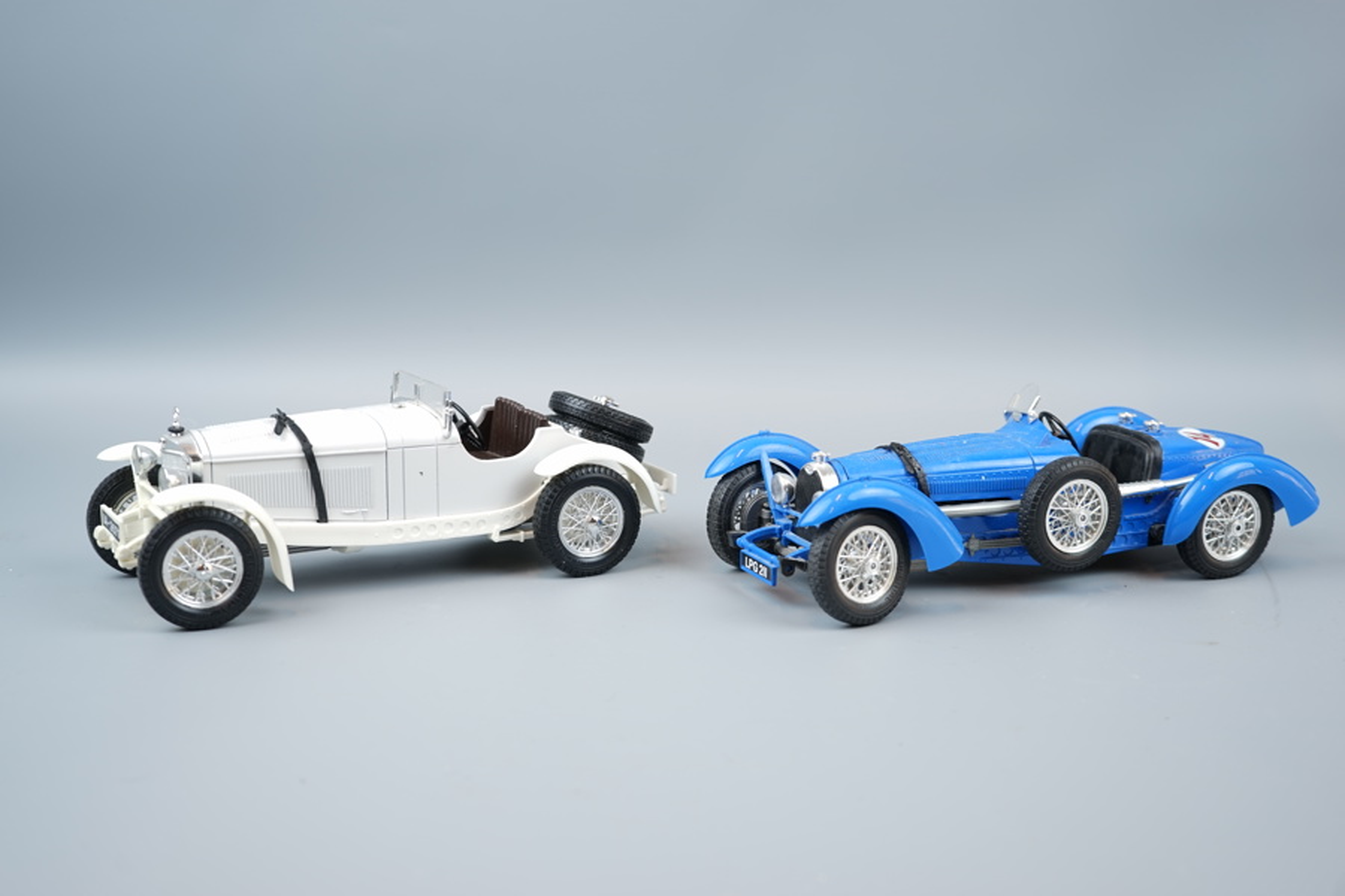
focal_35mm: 52
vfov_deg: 26.0
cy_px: 448
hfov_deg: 38.2
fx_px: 1943
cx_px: 672
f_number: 5
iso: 50
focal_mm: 52
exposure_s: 1/20
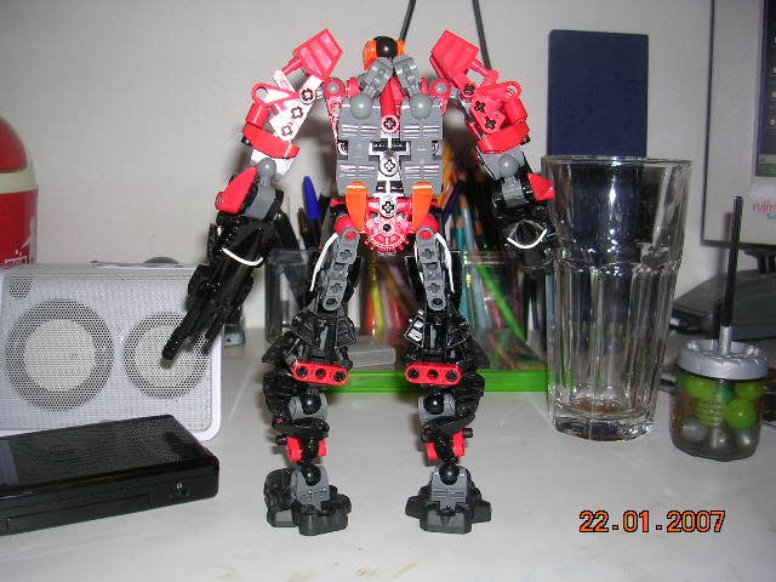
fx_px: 852
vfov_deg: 37.7
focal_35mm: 38
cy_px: 291
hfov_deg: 49.0
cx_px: 388
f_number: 2.8
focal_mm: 5.8
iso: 50
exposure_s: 1/60.1
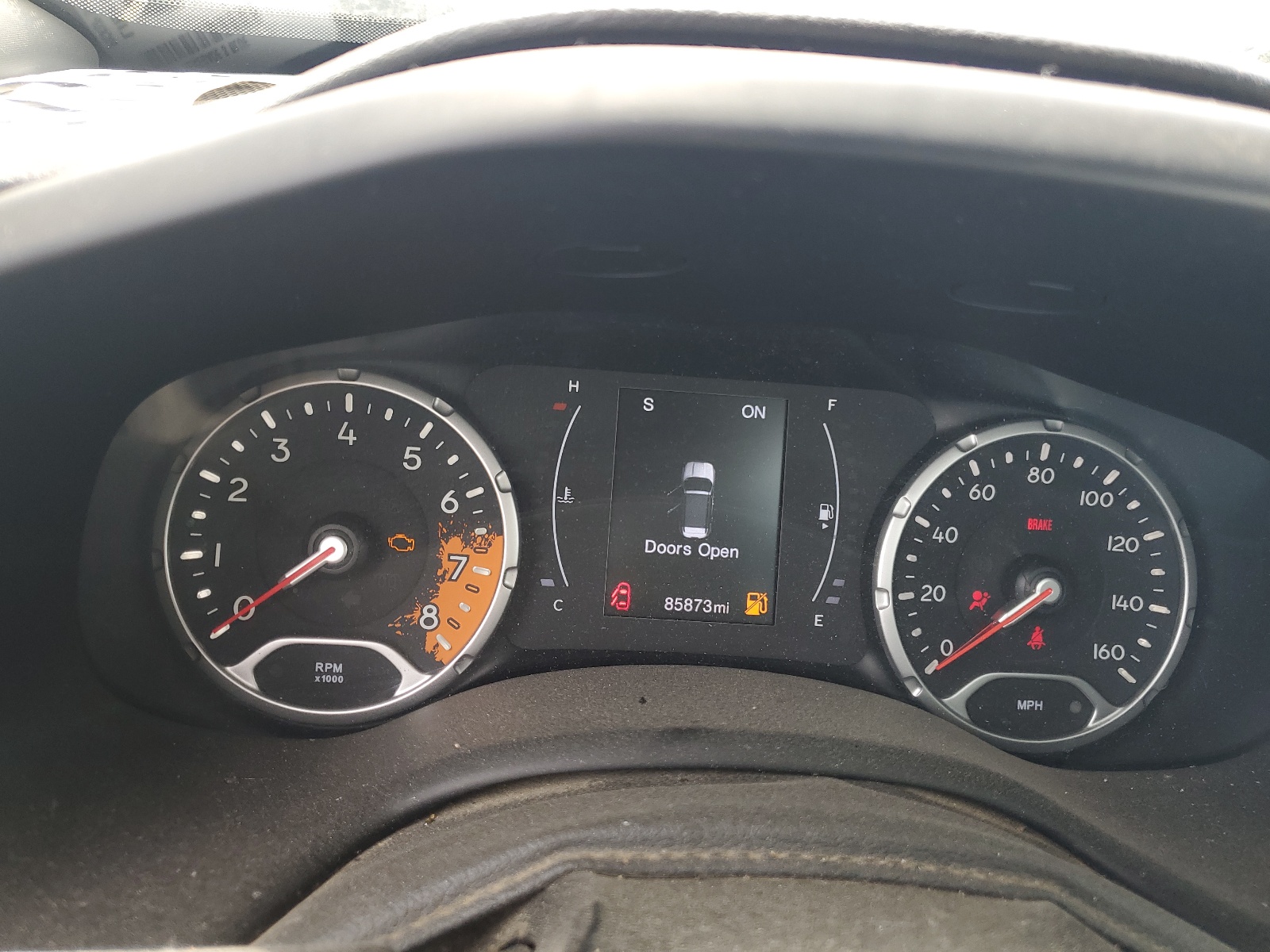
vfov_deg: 53.1
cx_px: 635
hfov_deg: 67.3
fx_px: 954
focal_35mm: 26
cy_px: 476
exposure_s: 1/169
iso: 50
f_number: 1.5
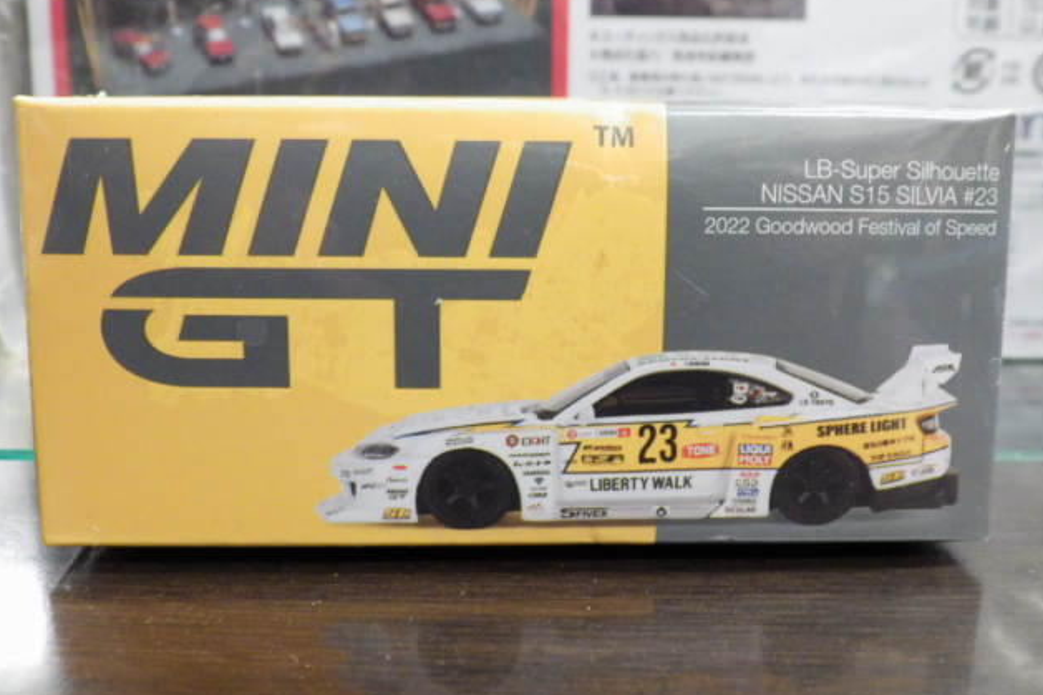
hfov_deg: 53.1
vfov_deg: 36.8
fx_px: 1043
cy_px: 320
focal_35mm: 36
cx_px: 524
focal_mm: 6.2
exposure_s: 1/25
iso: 800
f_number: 3.4
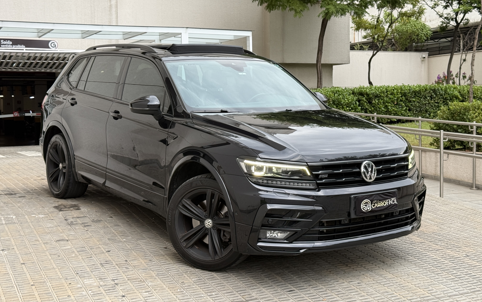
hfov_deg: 39.6
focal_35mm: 51
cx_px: 241
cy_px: 125
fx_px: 670
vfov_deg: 25.3
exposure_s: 1/146
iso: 50
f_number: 1.78
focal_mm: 6.76
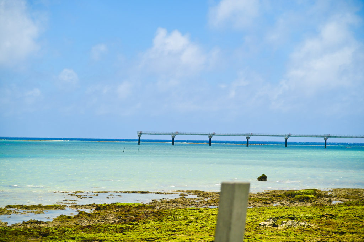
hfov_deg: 18.6
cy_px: 121
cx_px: 182
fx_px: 1111
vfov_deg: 12.4
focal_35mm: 110
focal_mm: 110
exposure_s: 1/1600
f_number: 4
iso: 100
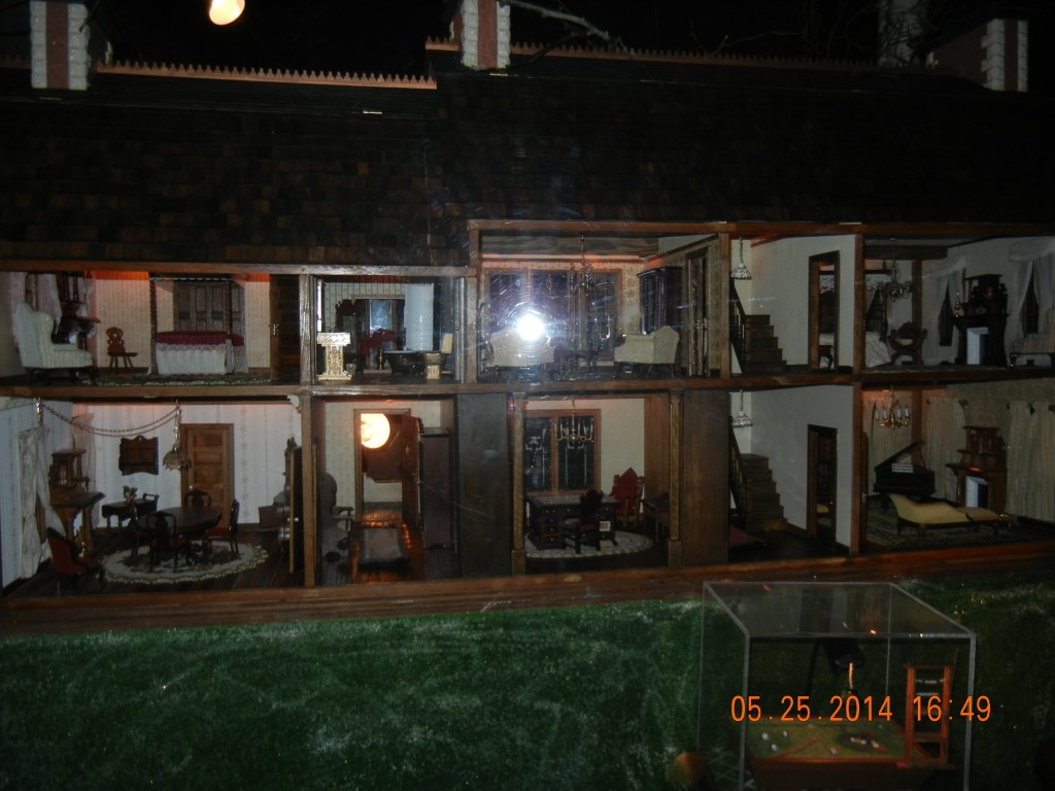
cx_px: 528
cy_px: 396
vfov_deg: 46.8
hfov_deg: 60.0
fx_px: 914
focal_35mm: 30
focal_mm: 5.4
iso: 200
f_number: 3.5
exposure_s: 1/30
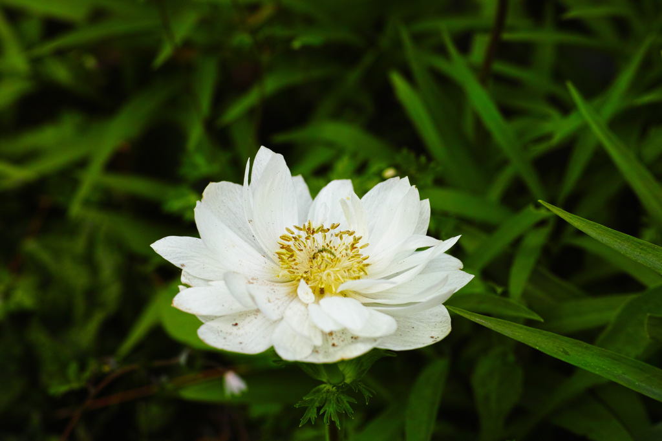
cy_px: 220
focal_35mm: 75
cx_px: 331
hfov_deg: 27.0
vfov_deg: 18.2
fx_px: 1379
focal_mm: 50
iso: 200
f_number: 6.3
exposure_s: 1/500
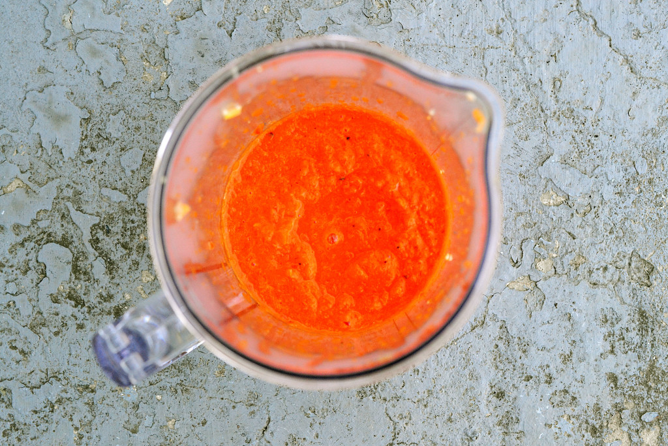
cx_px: 334
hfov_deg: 33.4
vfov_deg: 22.6
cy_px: 223
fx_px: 1113
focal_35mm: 60
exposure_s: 1/125
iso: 1600
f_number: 5.6
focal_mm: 40
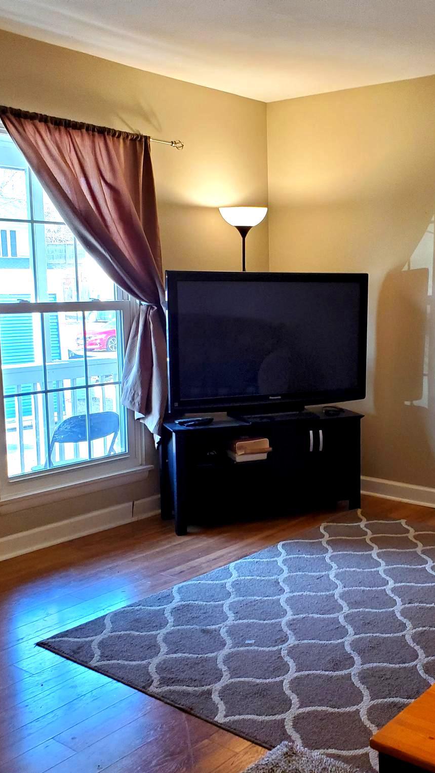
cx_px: 344
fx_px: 779
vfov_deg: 52.8
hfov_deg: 30.5
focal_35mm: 38
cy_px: 387
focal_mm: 4.3
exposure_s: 1/40
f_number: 2.4
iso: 250
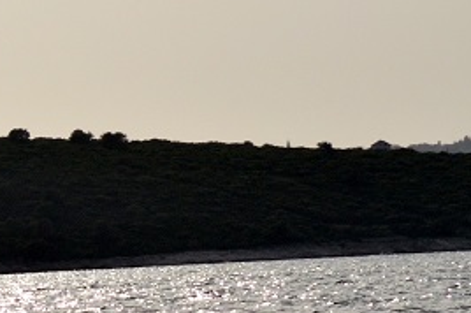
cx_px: -358
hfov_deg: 5.2
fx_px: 5109
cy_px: 412
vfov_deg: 3.5
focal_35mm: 391
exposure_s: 1/8000
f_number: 5.6
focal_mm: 70
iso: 450
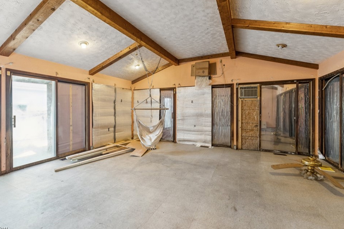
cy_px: 105
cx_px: 170
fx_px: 153
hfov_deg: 96.7
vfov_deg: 73.6
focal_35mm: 16
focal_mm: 14
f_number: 2.8
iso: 640
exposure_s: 1/100
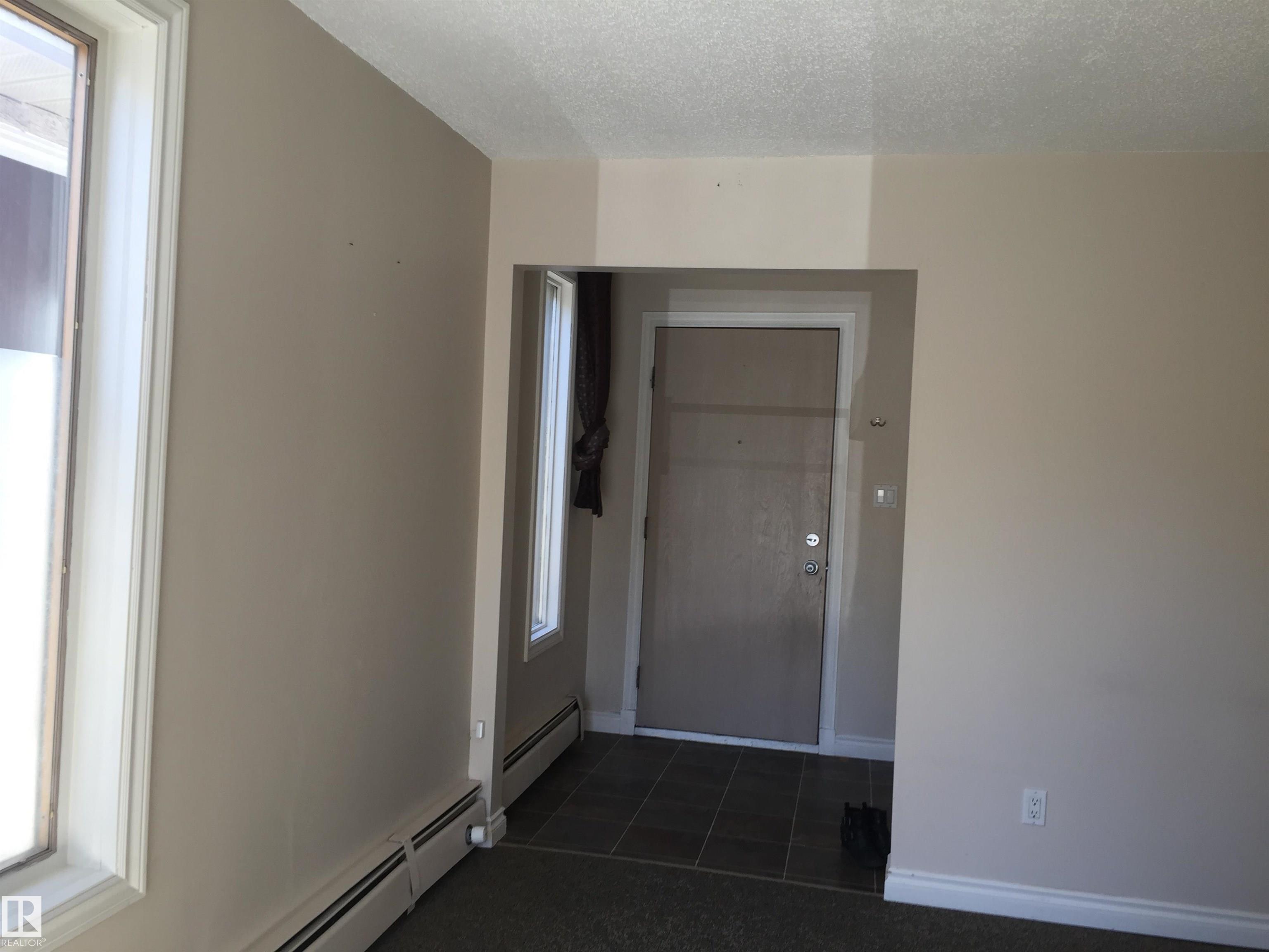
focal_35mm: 29
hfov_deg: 61.7
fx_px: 1063
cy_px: 476
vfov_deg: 48.2
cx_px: 634
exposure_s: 1/60
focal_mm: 4.15
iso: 32
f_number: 2.2
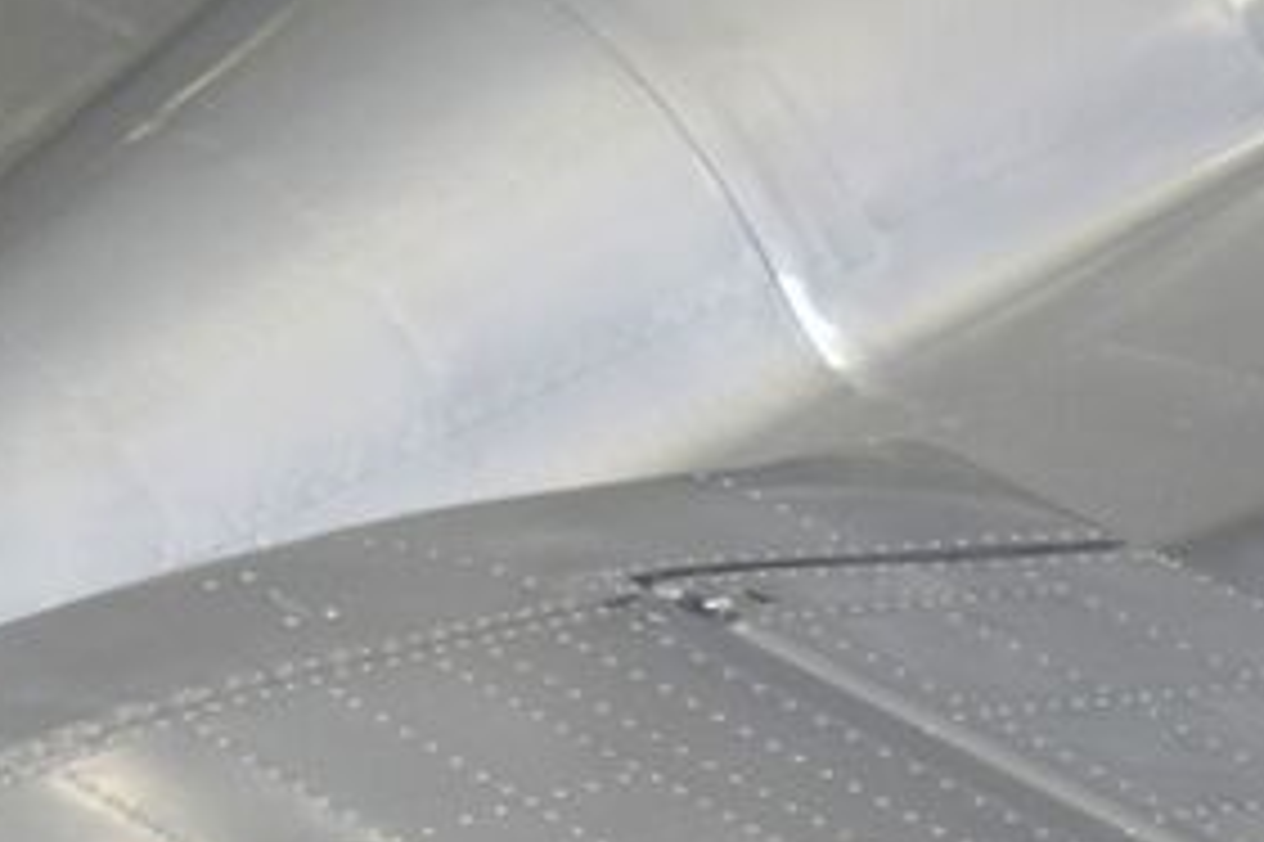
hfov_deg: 5.4
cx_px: 1840
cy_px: 1385
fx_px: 13203
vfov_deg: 3.6
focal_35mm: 376
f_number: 4.5
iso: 400
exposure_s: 1/60
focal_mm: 55
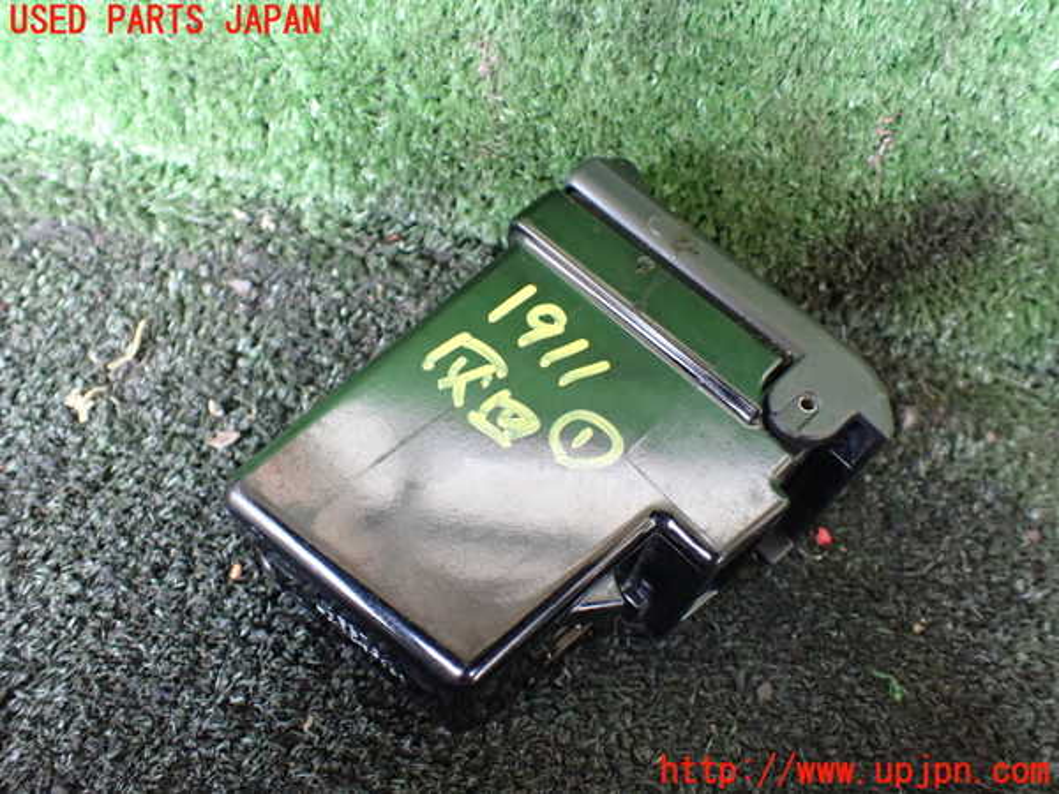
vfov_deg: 46.8
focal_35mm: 30
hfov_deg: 60.0
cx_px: 530
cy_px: 397
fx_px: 918
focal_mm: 5.4
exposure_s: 1/60
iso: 800
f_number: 2.3
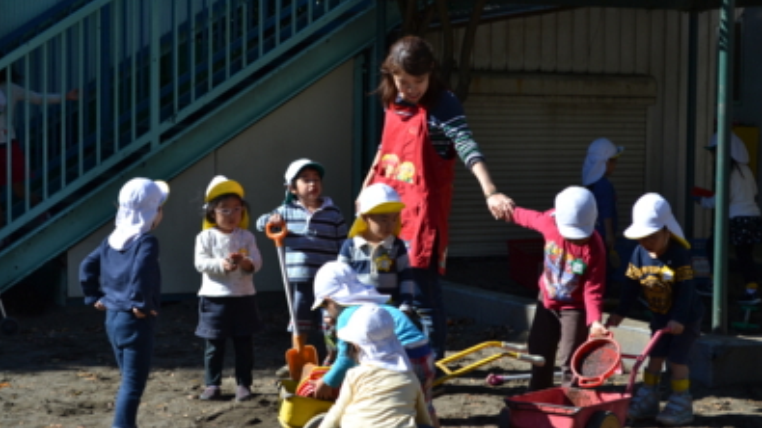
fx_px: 1768
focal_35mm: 88
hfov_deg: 24.3
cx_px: 378
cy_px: 228
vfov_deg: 13.8
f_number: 7.1
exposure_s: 1/200
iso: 100
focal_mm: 55
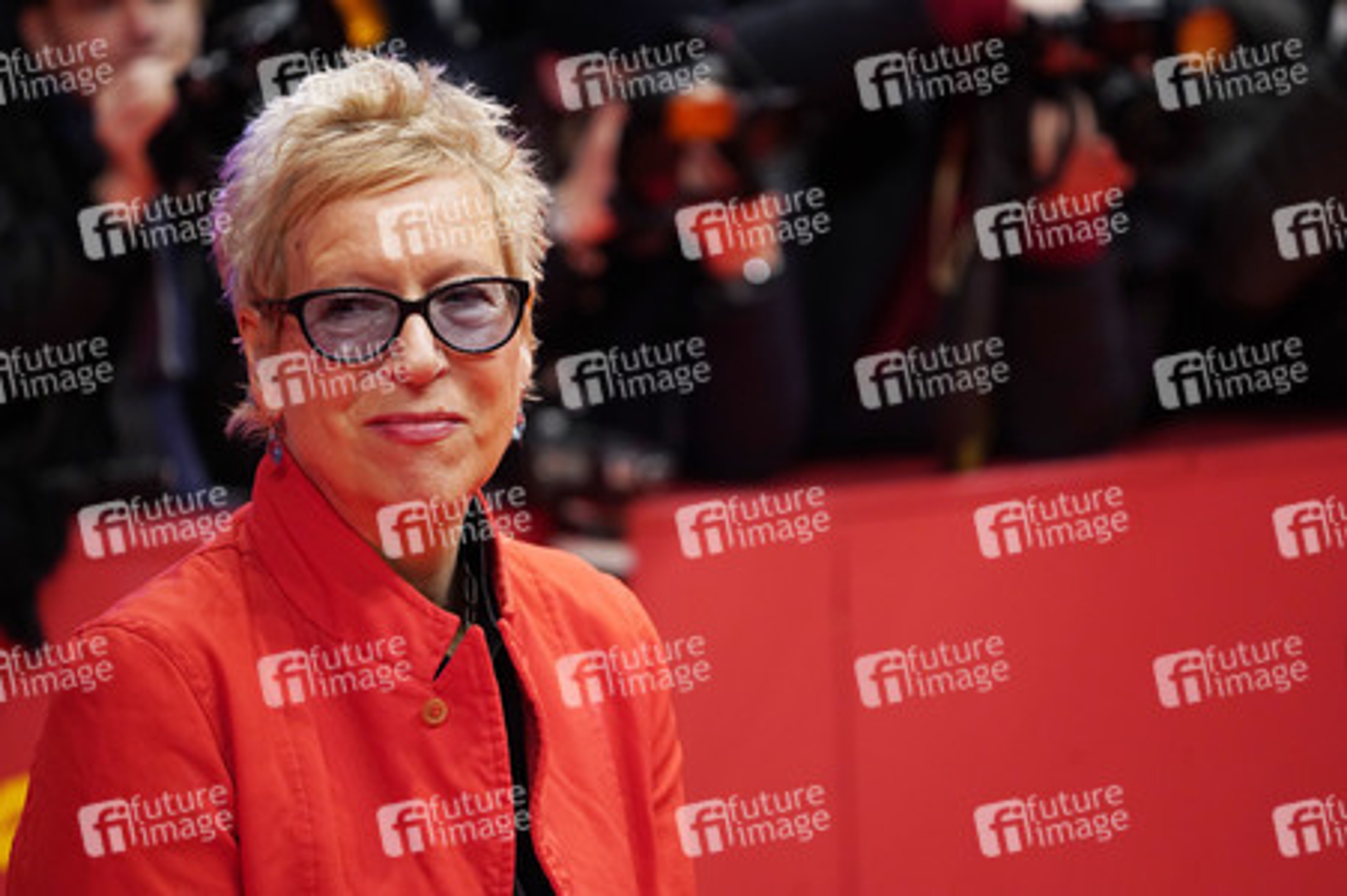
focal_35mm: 200
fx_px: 7478
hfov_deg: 10.3
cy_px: 448
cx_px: 674
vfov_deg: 6.9
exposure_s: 1/200
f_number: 5.6
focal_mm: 200
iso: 4000
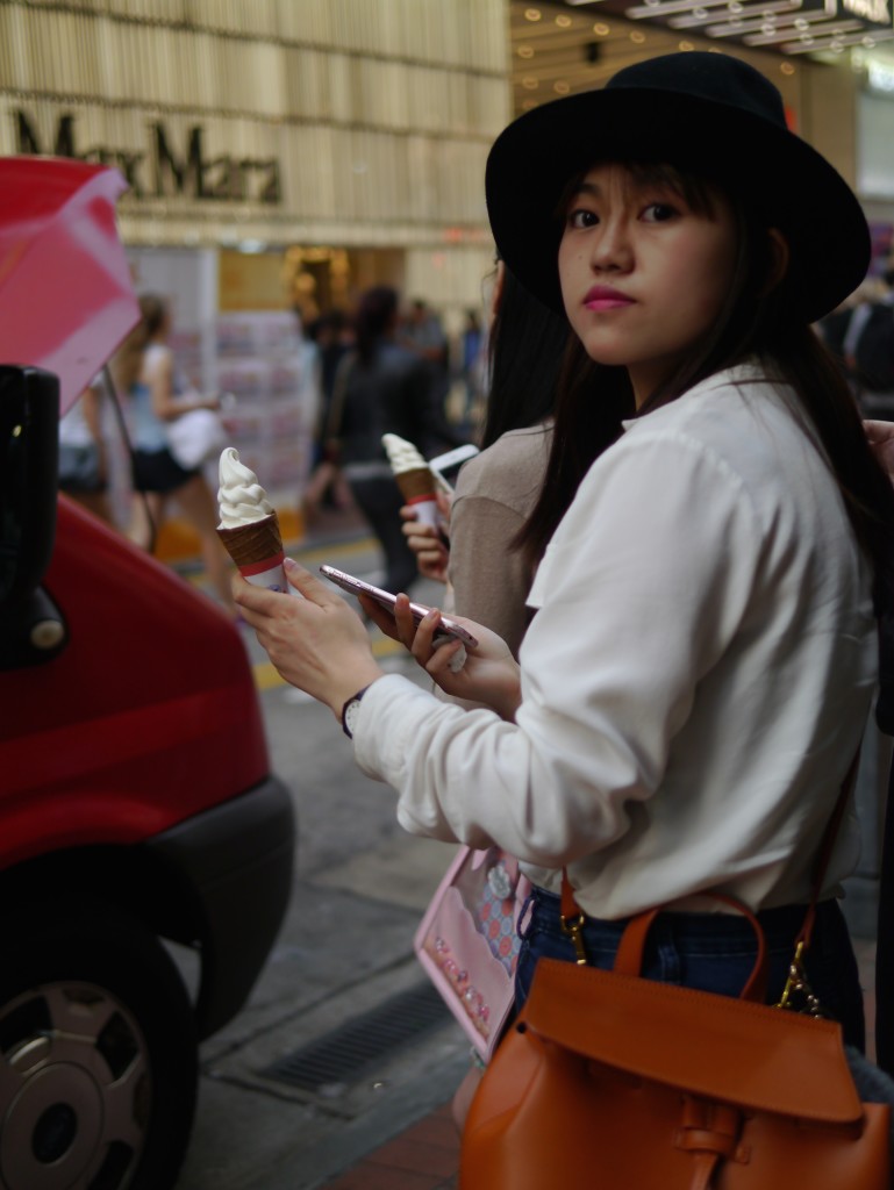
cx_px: 447
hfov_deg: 29.1
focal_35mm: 50
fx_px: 1720
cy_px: 595
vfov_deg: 38.2
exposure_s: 1/400
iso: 160
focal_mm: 25
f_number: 1.4
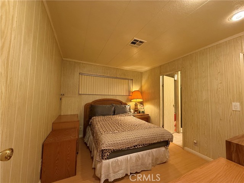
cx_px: 122
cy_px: 92
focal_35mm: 14
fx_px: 99
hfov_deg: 102.1
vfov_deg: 85.7
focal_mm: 2.22
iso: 400
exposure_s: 1/60
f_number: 2.2
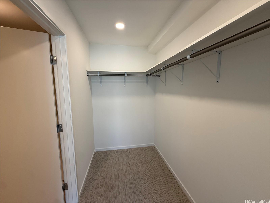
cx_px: 135
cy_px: 102
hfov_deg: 102.1
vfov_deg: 85.7
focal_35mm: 14
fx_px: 109
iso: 80
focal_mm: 2.22
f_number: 2.2
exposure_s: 1/99
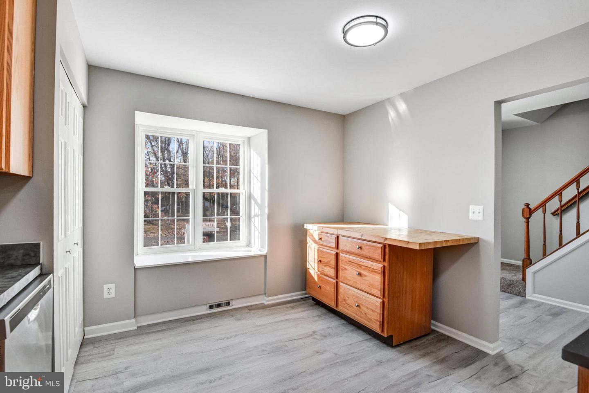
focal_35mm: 17
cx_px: 294
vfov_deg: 70.5
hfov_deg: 93.3
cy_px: 196
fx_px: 278
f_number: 8
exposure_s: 1/80
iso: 400
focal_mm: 17
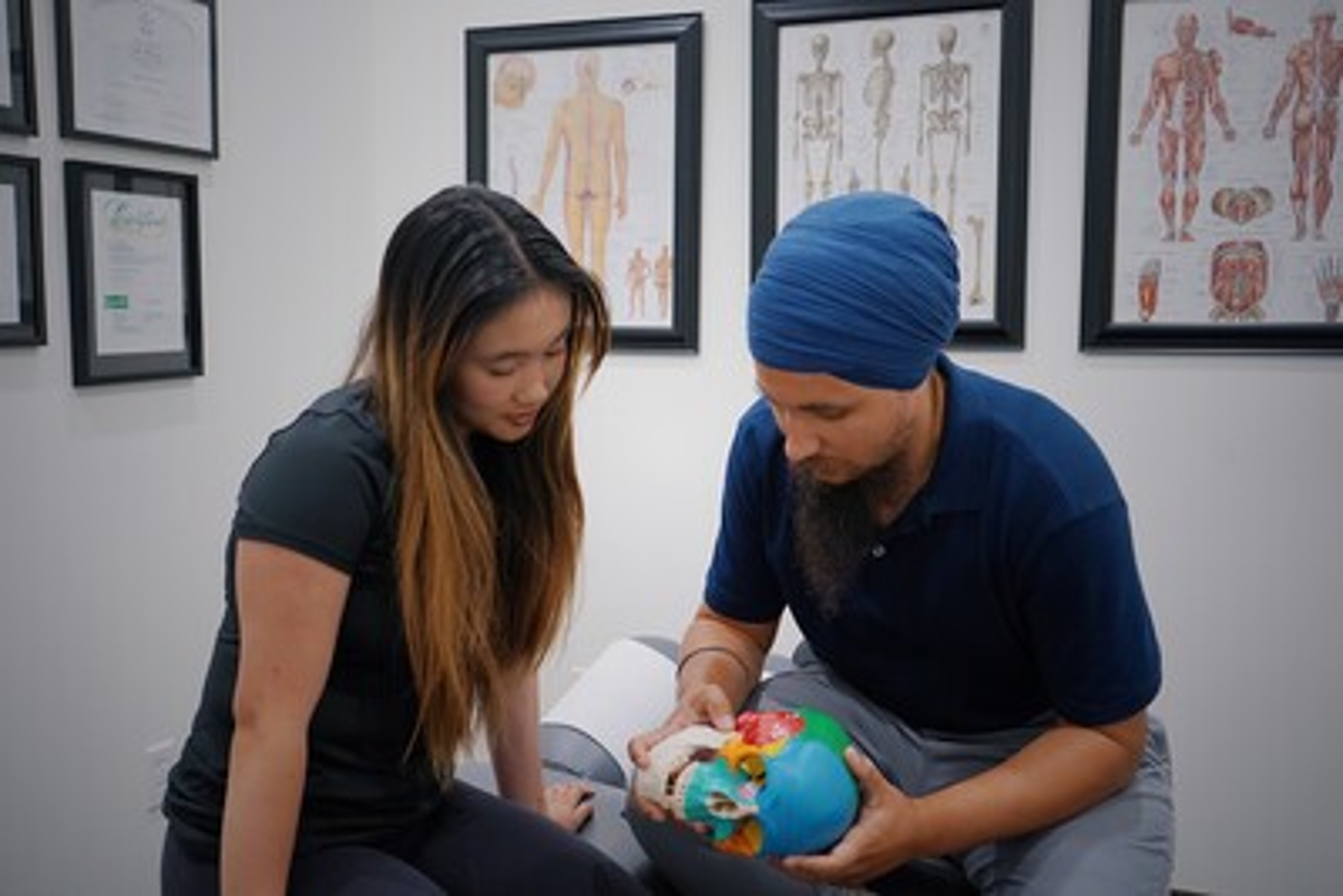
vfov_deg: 40.0
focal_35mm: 33
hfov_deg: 57.2
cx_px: 672
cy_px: 448
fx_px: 1231
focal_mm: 33
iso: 2000
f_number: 4
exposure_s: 1/160
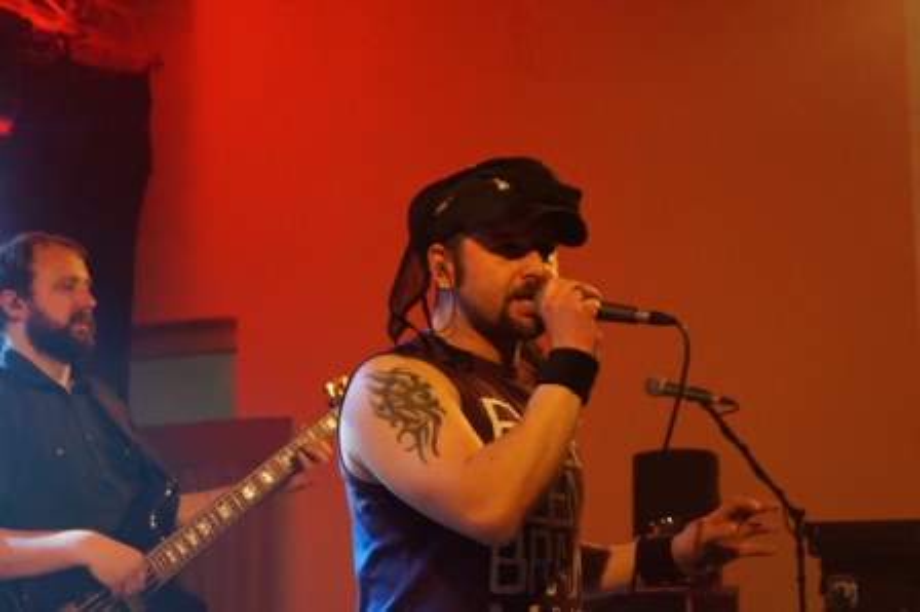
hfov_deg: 24.6
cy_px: 306
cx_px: 460
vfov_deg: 16.5
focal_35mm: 82
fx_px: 2107
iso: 4000
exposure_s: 1/100
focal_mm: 55
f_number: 5.6
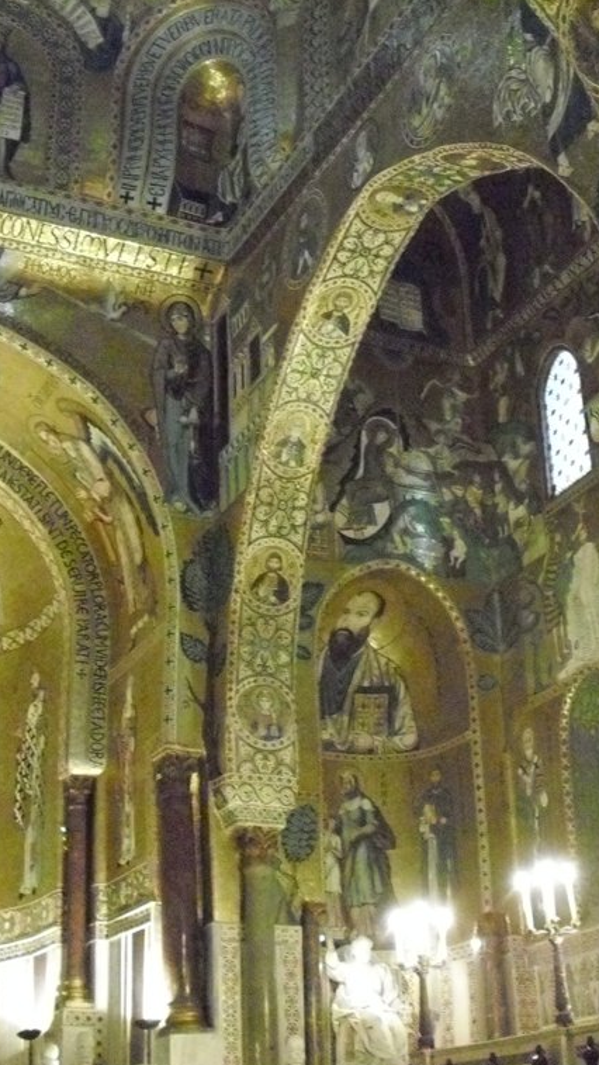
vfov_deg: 37.2
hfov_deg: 21.4
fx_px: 1581
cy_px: 535
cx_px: 378
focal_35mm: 56
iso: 1600
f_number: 2.8
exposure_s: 1/50
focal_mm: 6.2
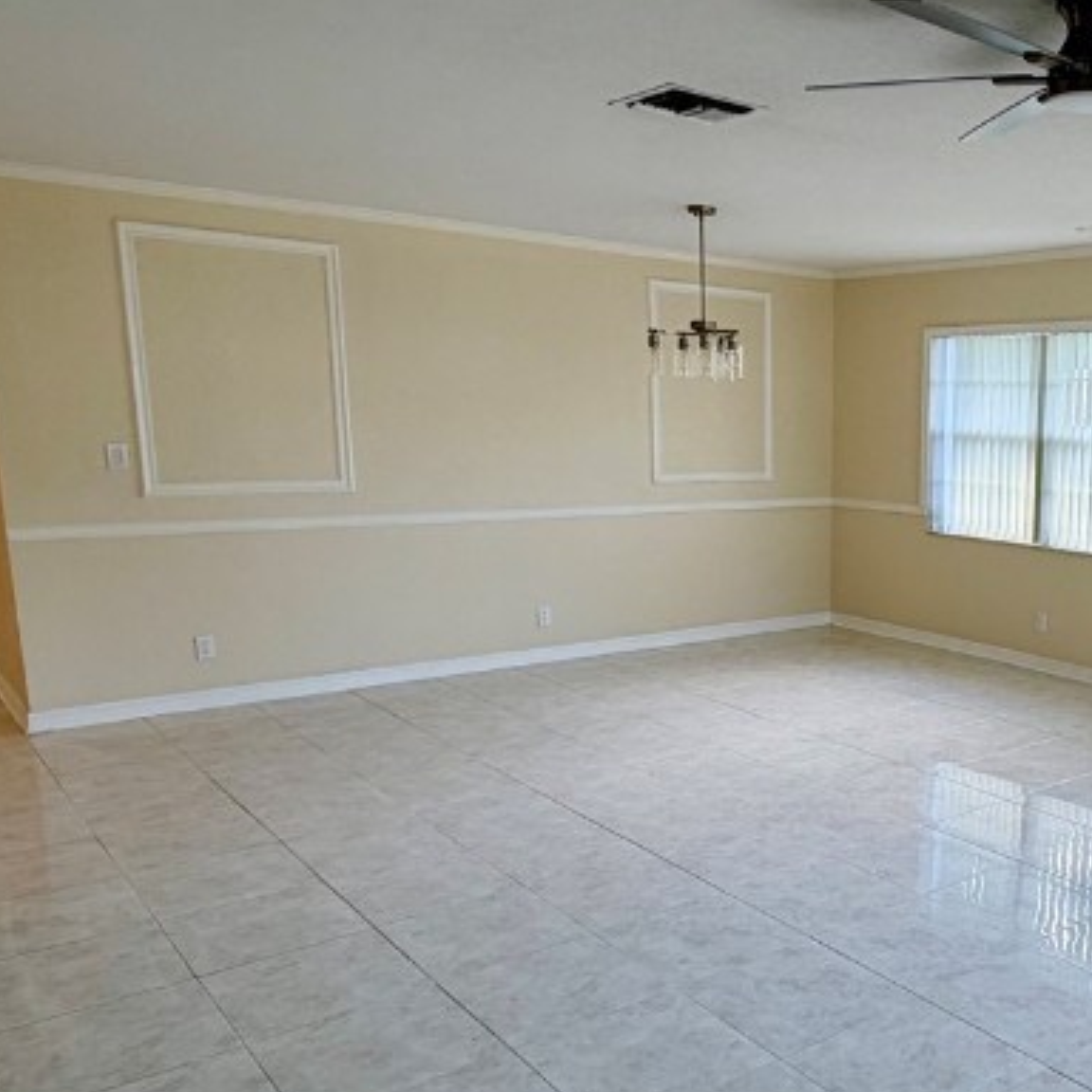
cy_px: 634
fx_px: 1178
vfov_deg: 49.5
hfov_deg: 46.0
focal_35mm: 33
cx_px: 938
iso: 80
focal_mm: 2.22
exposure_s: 1/120
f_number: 2.2
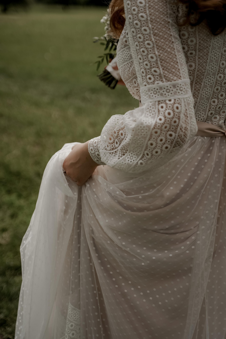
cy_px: 170
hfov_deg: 23.8
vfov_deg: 35.1
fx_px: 537
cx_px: 113
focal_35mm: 57
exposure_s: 1/3200
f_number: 2.8
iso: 100
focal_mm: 57
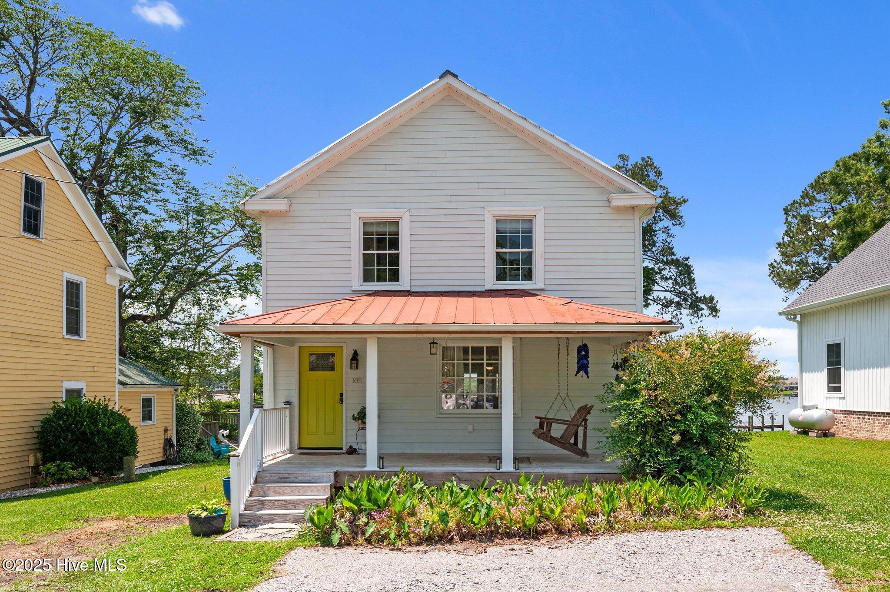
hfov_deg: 67.4
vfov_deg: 47.9
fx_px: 667
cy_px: 296
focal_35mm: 27
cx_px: 445
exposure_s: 1/500
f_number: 11
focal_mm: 27
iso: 400
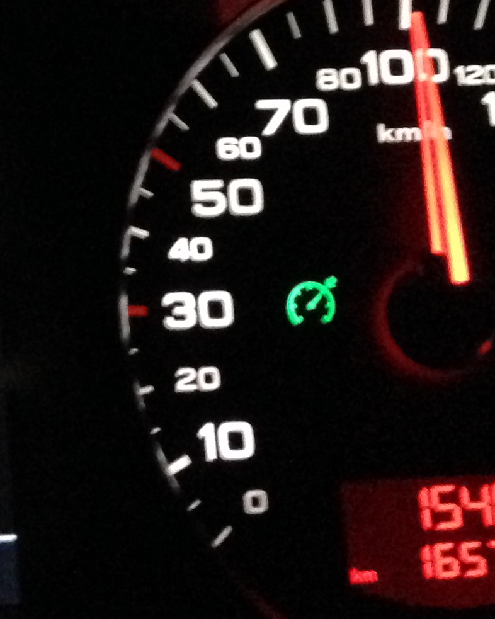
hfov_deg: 13.6
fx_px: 1960
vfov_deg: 17.8
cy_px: 148
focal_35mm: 107
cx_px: -245
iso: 800
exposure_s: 1/15
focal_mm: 4.12
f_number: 2.4
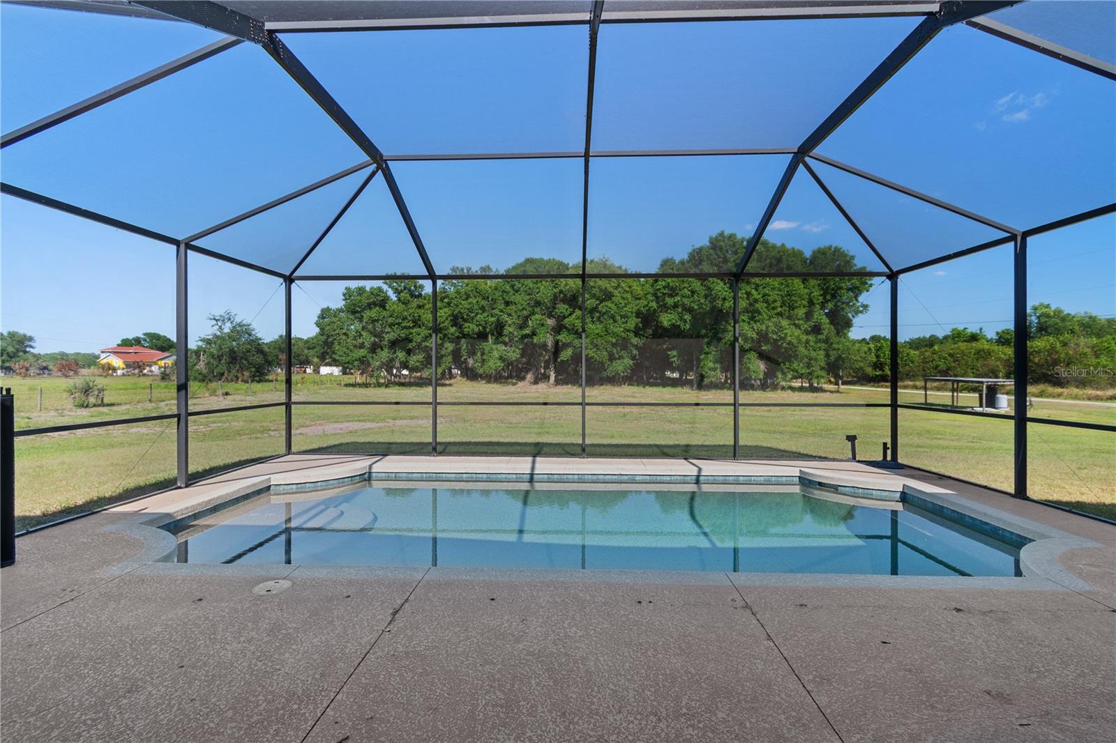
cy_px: 372
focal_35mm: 15
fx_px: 465
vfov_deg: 77.3
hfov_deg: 100.4
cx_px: 558
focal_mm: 10
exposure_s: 1/30
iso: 100
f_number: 7.1
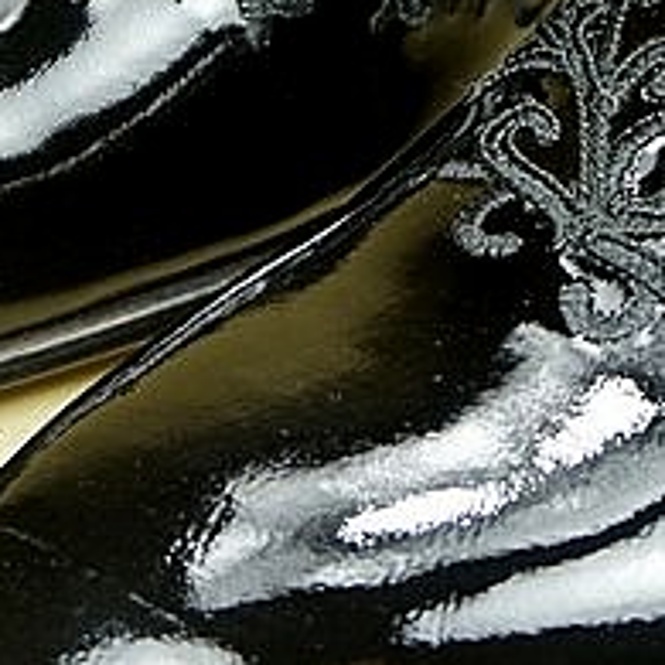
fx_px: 3130
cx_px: 583
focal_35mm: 144
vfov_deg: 12.0
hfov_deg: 12.1
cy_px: 36
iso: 400
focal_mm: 22
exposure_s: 1/60
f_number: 4
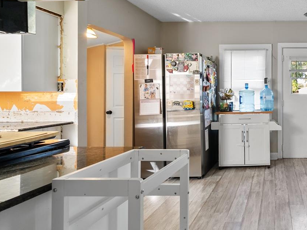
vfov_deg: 61.1
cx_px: 277
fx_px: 195
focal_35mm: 22
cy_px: 110
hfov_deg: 63.6
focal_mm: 12
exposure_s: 1/4
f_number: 9
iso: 800
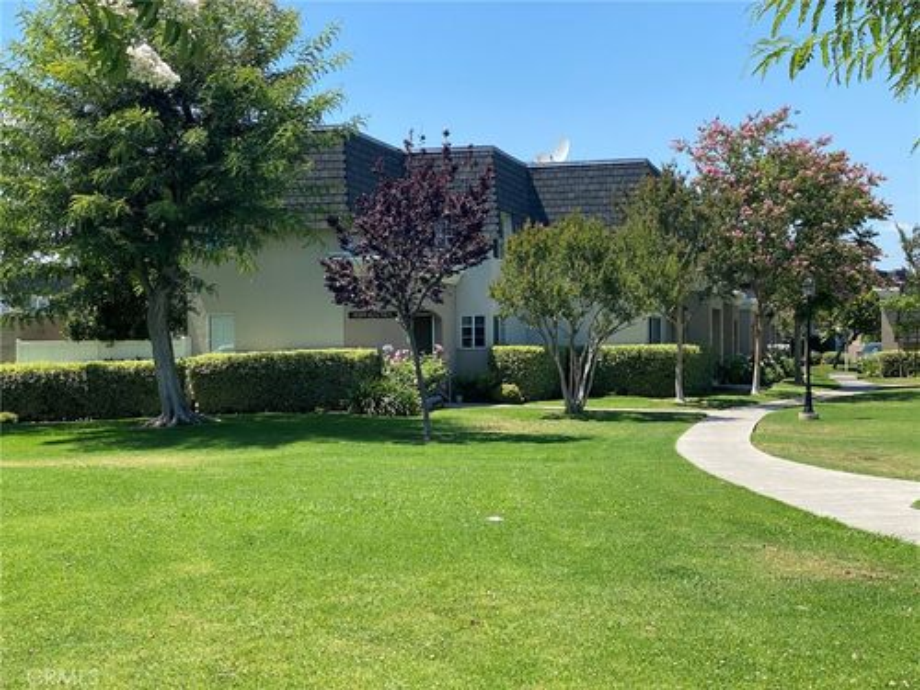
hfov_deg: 36.8
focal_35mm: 52
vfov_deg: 28.0
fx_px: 1382
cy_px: 345
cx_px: 460
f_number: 2
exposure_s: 1/1043
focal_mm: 6
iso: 20
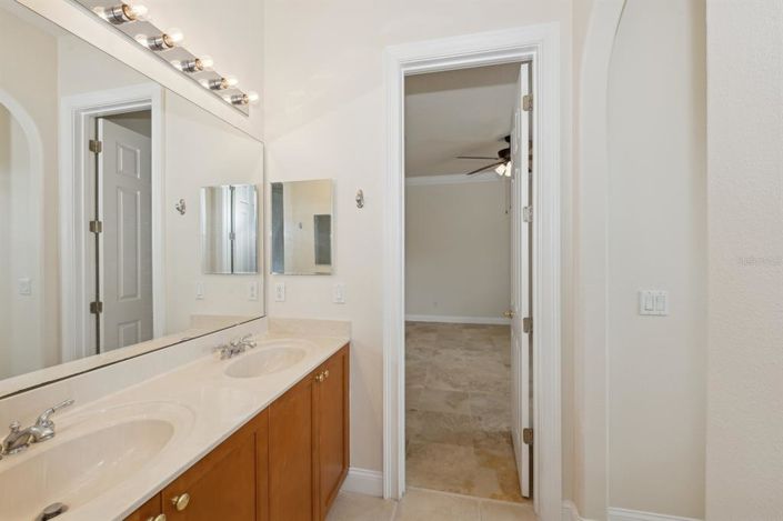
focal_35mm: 14
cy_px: 260
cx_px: 392
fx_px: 304
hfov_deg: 104.3
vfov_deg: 81.1
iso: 100
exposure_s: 1/20
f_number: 11
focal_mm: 14
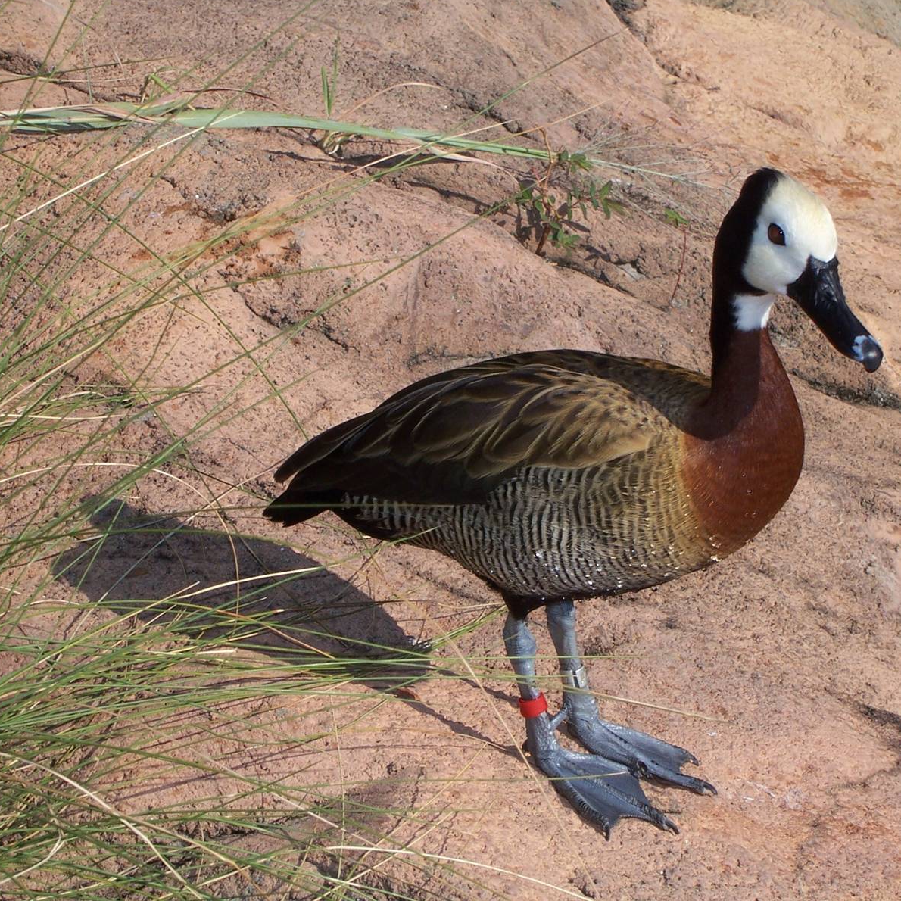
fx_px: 4270
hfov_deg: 12.0
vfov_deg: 12.0
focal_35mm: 145
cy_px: 447
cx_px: 560
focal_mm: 21
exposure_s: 1/500
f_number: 5.6
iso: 80
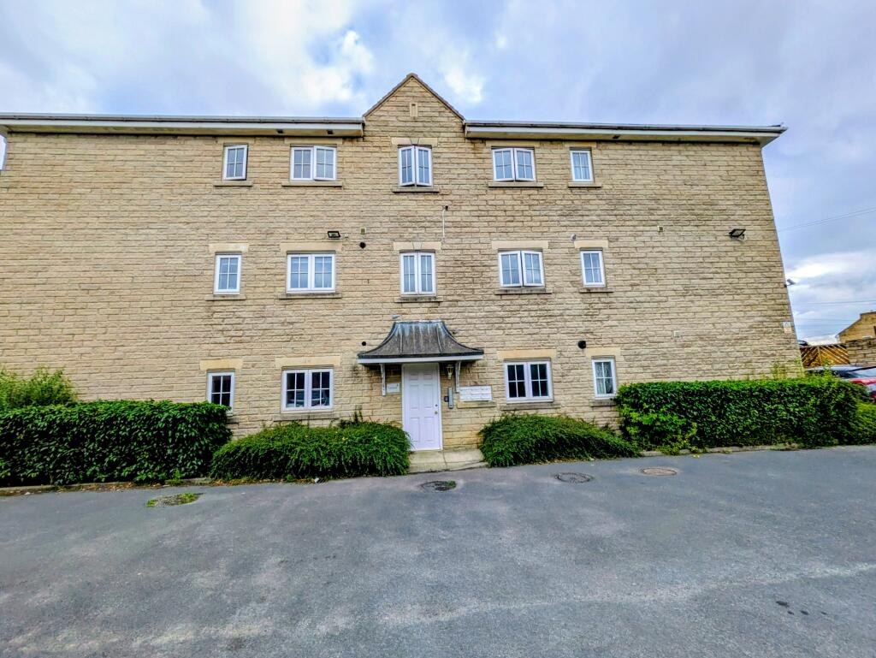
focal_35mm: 14
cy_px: 329
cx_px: 438
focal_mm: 1.83
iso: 48
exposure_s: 1/1577
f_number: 2.2
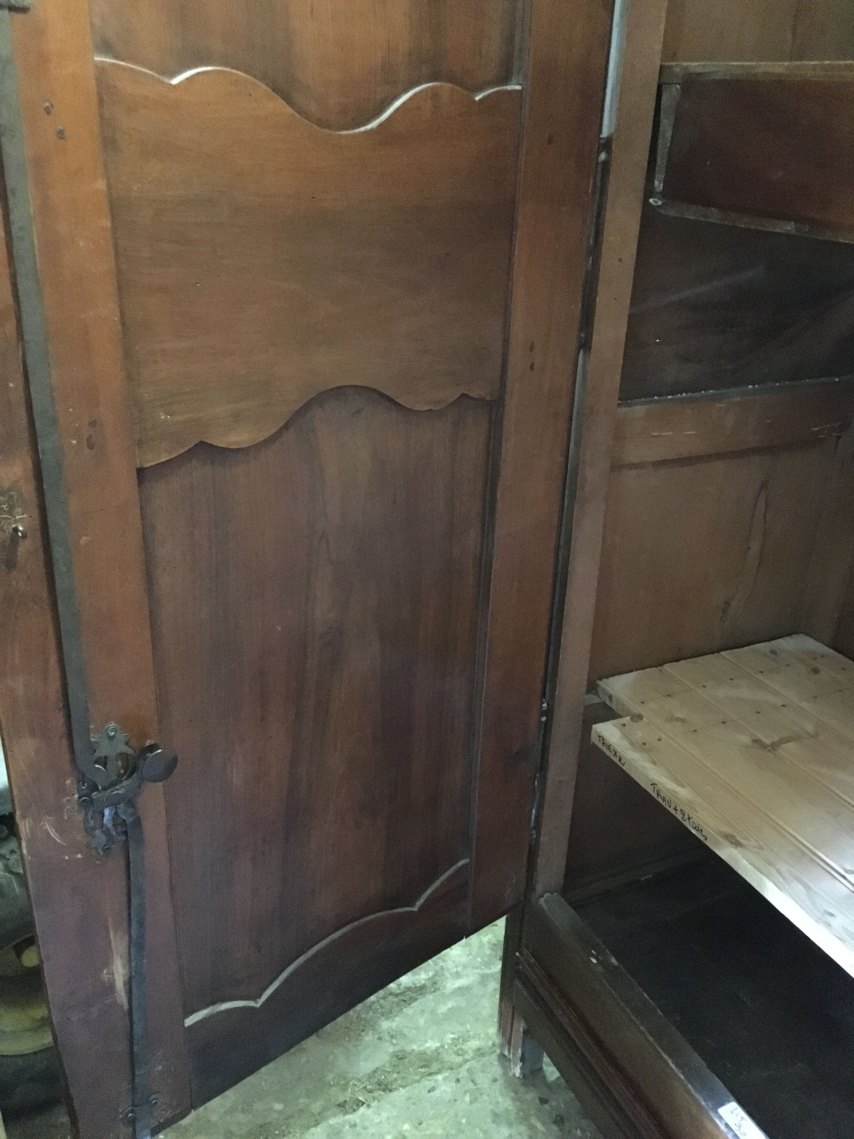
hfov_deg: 48.2
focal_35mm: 29
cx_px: 427
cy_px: 570
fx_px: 954
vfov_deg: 61.7
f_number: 2.2
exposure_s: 1/17
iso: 1250
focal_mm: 4.15
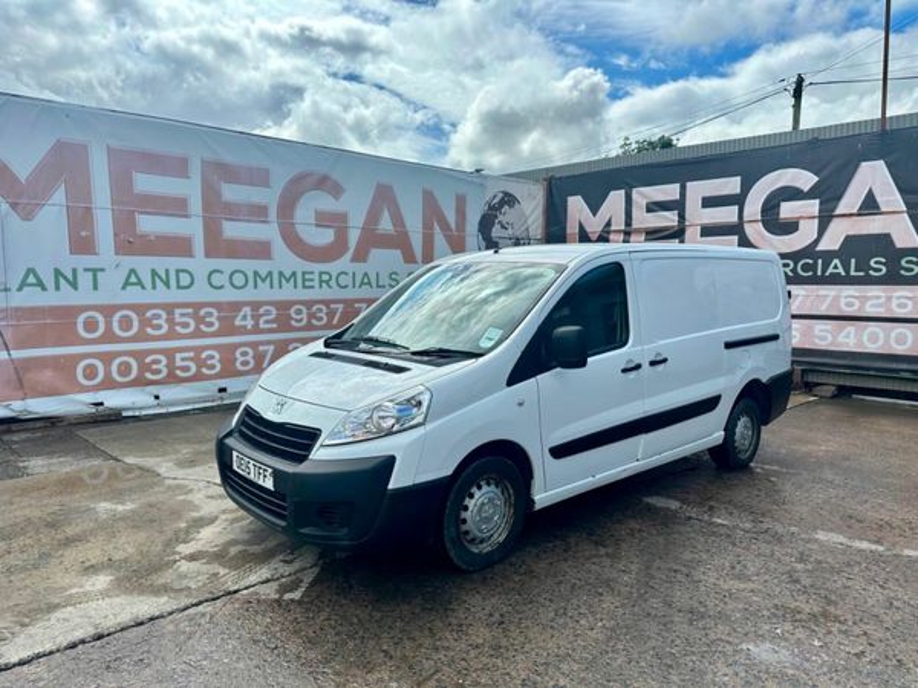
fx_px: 636
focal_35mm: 24
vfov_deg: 56.8
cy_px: 344
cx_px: 459
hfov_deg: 71.6
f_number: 1.78
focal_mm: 6.86
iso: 80
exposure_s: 1/6211
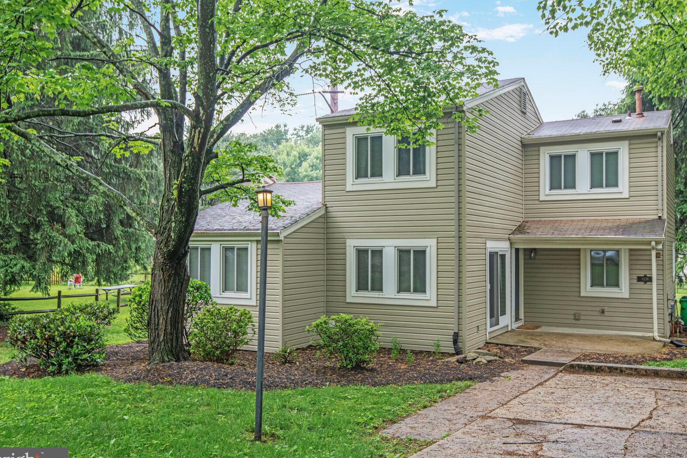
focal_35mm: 34
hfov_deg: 55.8
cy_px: 223
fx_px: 649
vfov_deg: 38.9
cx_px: 364
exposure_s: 1/60
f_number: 8
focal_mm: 31
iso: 500
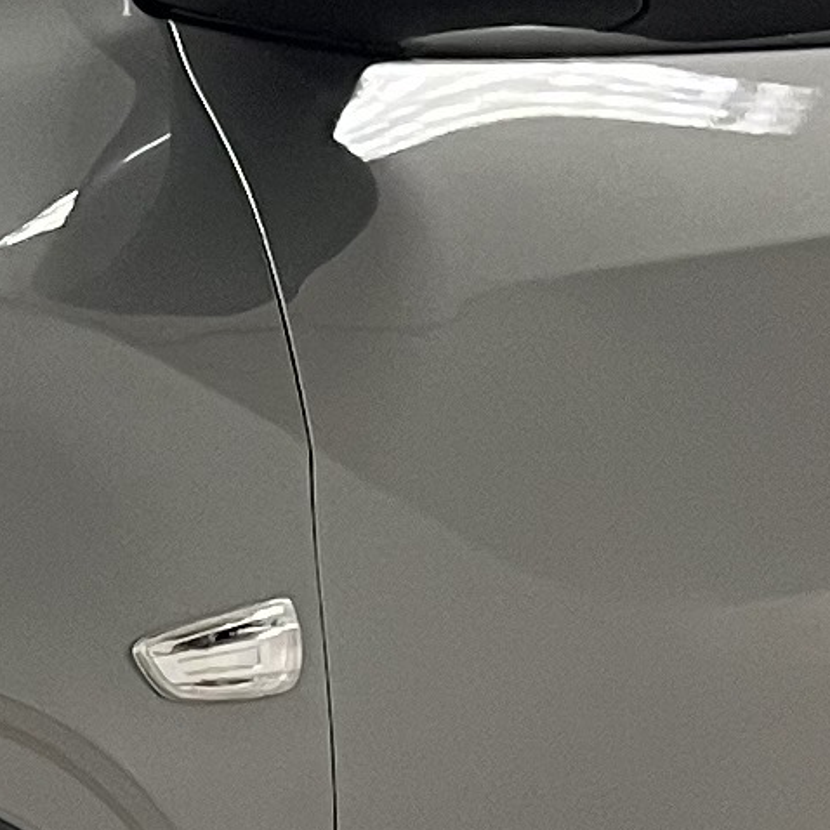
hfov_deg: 8.5
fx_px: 5263
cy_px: 882
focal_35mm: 194
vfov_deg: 8.9
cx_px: -880
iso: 160
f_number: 1.6
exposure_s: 1/60
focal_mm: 5.1
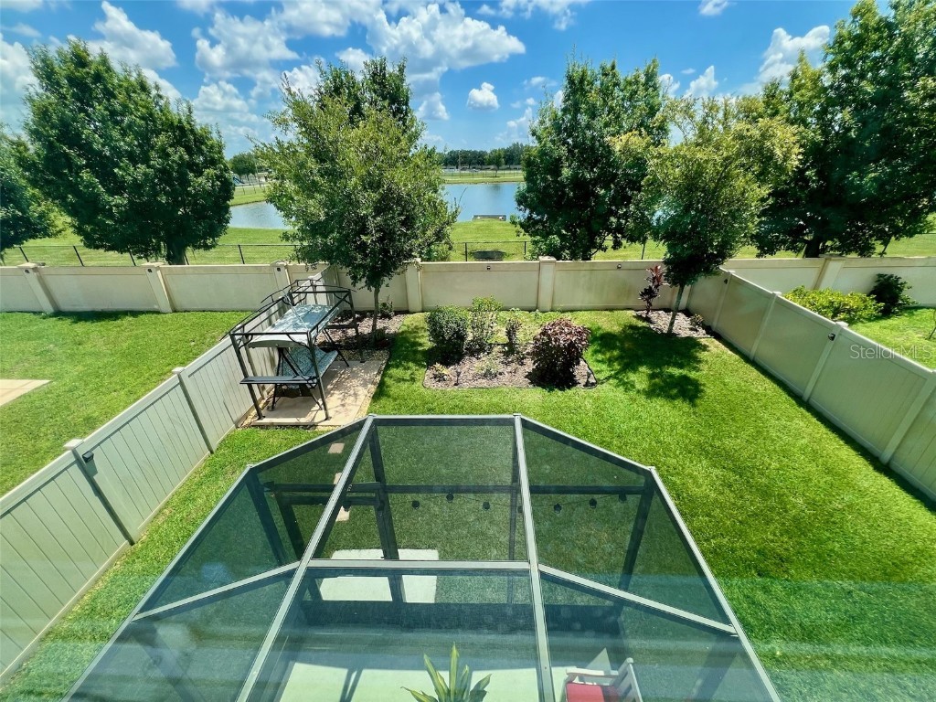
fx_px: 352
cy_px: 351
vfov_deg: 89.9
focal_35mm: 13
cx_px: 468
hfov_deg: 106.2
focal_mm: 1.57
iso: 32
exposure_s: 1/440
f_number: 1.8
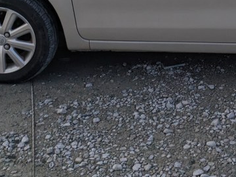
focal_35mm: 74
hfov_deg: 25.2
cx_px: 229
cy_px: -64
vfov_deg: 18.3
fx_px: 505
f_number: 1.89
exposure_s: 1/5917
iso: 51
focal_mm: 5.43
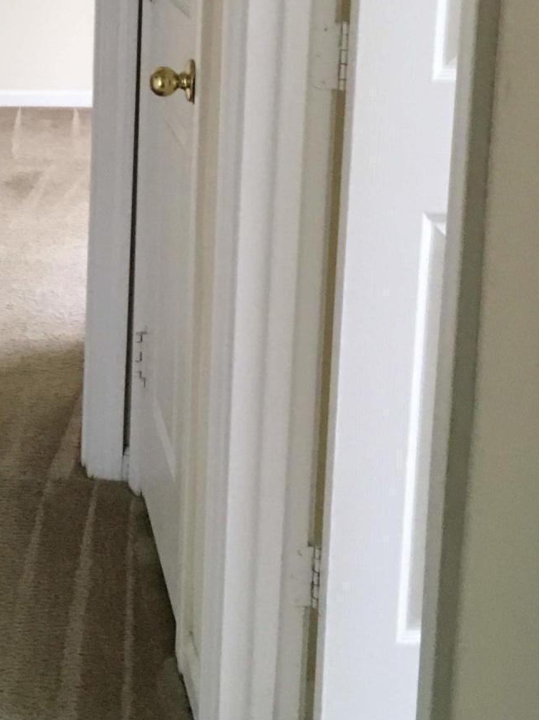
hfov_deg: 21.8
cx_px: 162
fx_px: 1392
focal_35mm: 67
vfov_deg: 27.9
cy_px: 70
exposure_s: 1/30
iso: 160
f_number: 2.2
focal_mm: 4.15
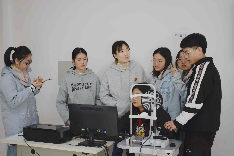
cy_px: 78
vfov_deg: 26.5
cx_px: 117
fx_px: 331
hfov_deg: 38.9
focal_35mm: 51
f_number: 4.5
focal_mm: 34
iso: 560
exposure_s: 1/60
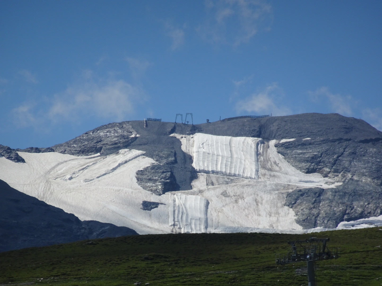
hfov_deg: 3.7
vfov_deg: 2.7
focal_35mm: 542
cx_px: 191
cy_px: 143
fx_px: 5981
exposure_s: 1/800
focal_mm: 92.59
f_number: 6.3
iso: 80
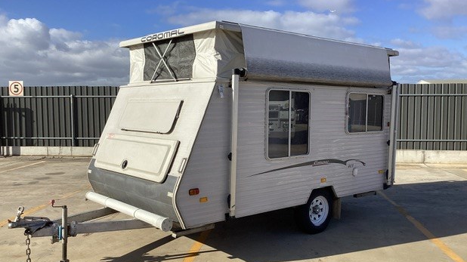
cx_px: 230
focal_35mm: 35
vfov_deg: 33.6
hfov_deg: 56.6
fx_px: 433
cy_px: 144
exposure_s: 1/1733
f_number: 2.4
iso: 25
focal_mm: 3.3
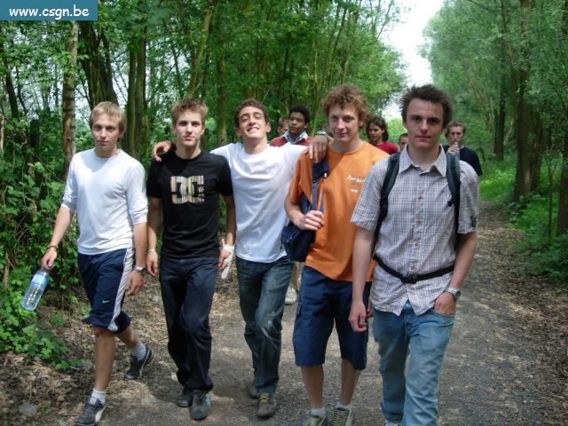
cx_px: 284
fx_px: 624
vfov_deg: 37.7
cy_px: 213
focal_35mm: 38
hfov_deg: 49.0
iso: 64
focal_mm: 7.8
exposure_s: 1/256
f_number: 2.8
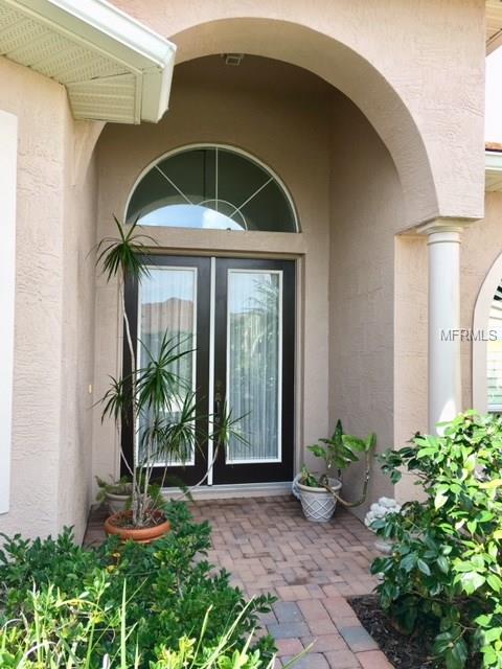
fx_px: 561
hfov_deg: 48.2
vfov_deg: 61.7
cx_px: 251
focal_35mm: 29
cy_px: 334
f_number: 2.2
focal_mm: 4.15
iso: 25
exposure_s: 1/215
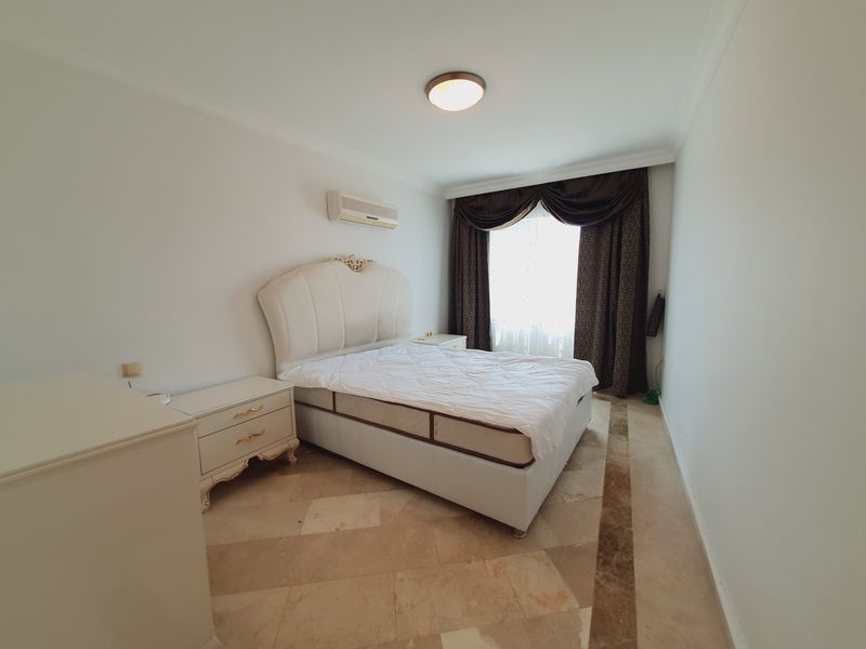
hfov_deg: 106.2
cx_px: 433
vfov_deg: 89.9
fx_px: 325
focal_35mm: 13
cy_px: 324
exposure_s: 1/50
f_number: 2.2
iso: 50
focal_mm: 1.8
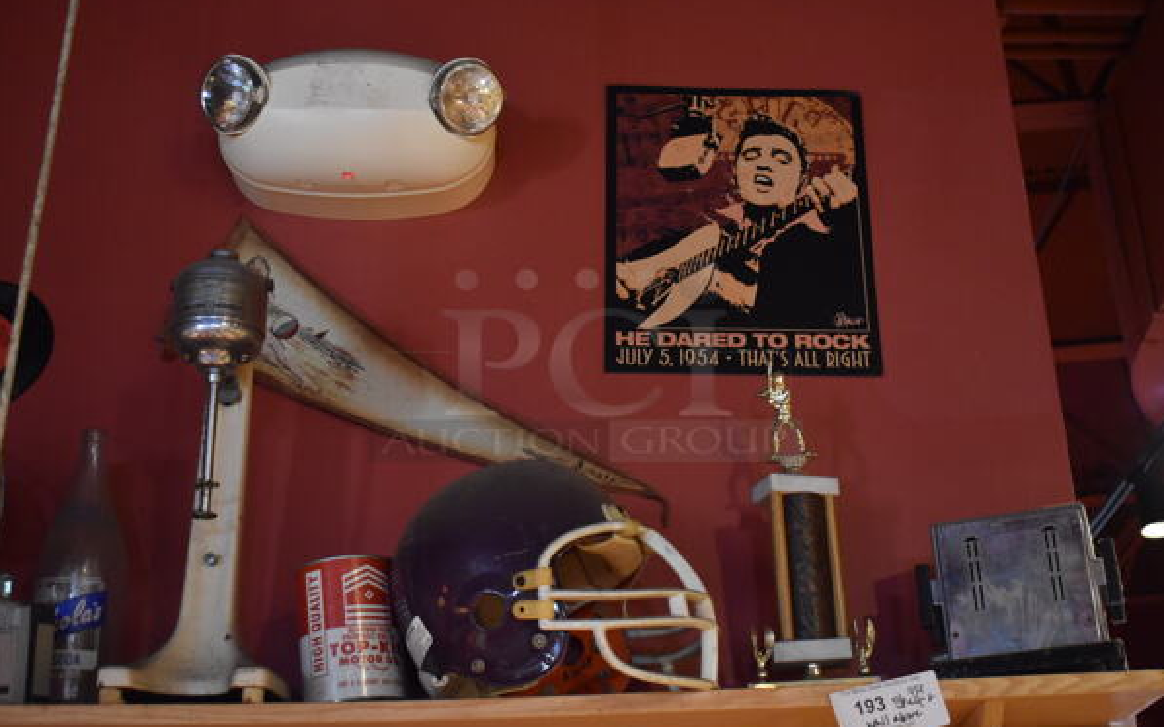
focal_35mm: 50
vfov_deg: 25.8
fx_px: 1586
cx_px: 587
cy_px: 359
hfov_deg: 40.3
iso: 3200
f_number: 4.5
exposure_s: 1/30
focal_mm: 32
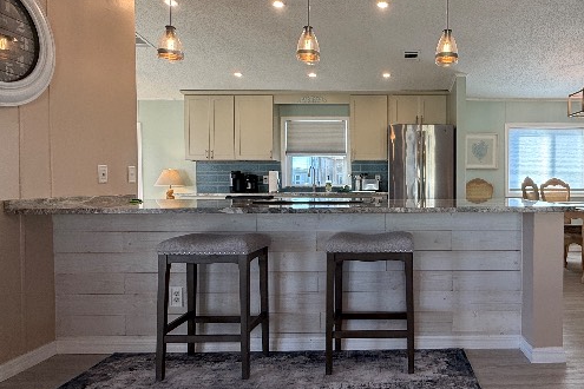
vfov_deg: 51.3
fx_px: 406
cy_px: 194
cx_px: 406
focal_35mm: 25
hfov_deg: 68.7
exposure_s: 1/120
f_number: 2.2
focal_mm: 2.22
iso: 80
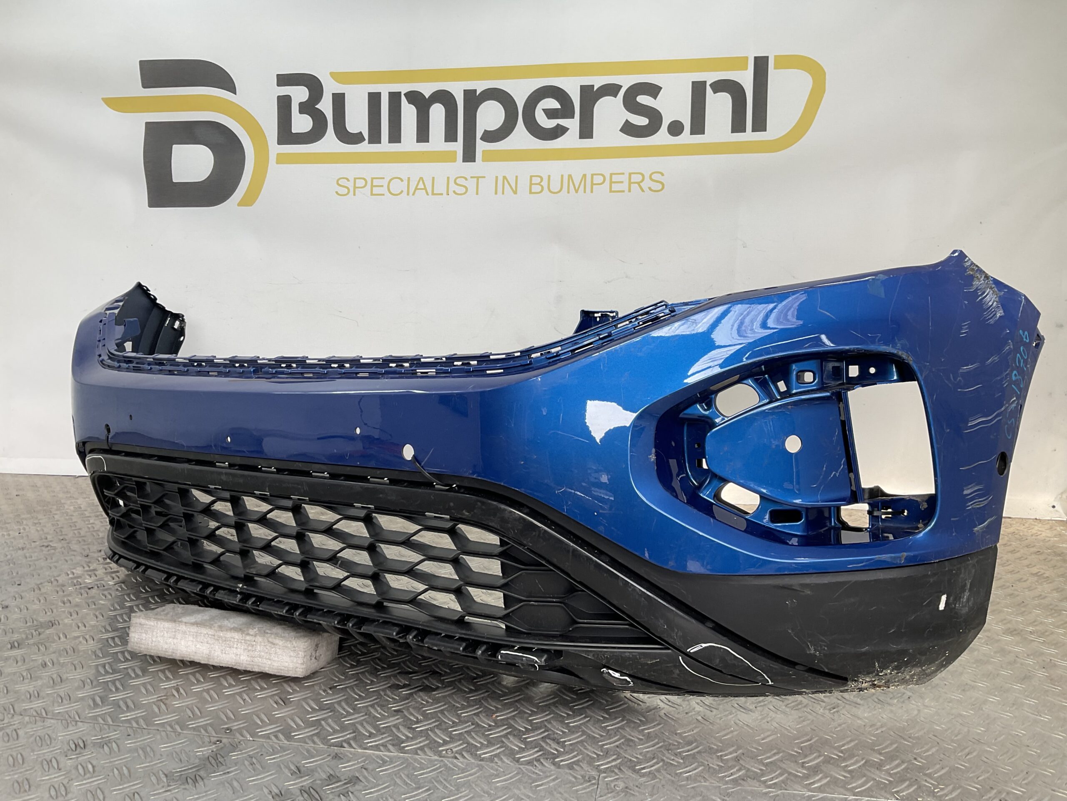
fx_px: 894
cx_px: 534
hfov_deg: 61.7
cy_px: 400
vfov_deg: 48.2
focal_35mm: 29
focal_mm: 3
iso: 16
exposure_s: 1/172
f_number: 1.8
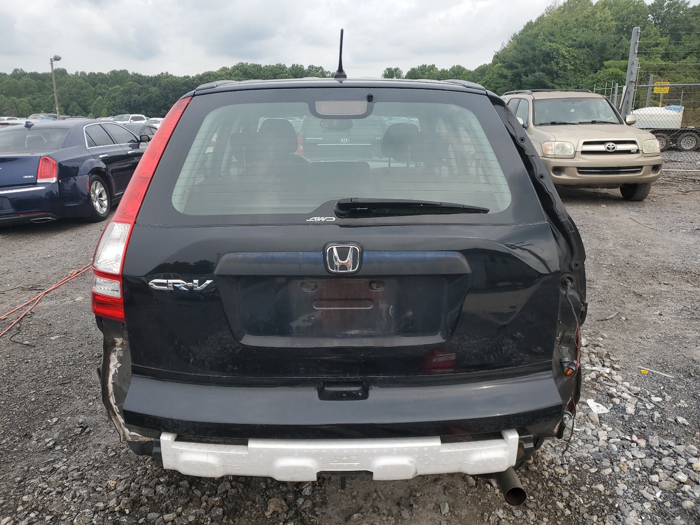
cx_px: 350
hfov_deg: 67.3
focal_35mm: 26
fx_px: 526
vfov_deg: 53.1
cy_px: 262
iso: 50
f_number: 1.5
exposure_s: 1/1429
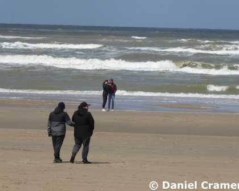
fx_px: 1966
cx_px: 119
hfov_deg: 7.0
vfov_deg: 5.6
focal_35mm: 278
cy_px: 96
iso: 80
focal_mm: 47.5
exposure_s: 1/640
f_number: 5.6
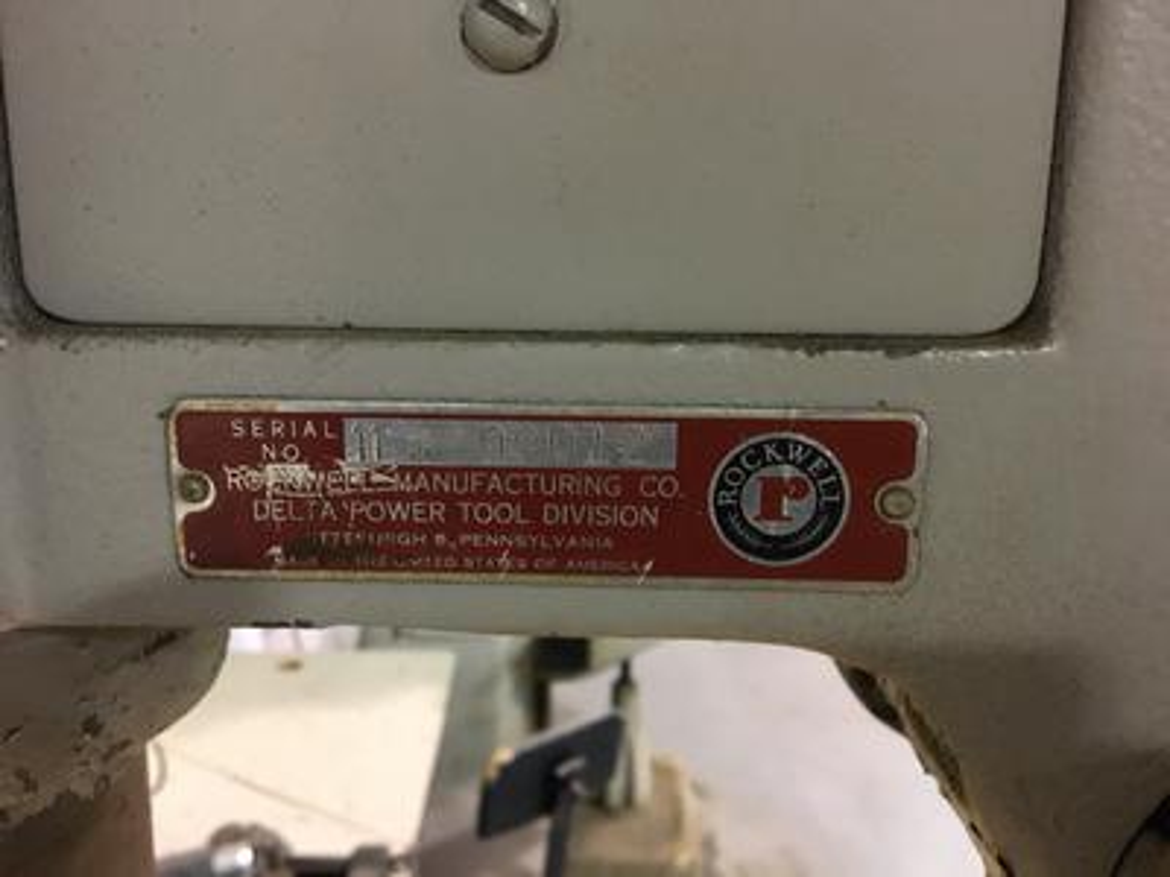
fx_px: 980
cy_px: 438
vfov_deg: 48.2
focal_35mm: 29
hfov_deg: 61.7
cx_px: 585
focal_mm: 4.15
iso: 200
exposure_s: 1/30
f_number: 2.2
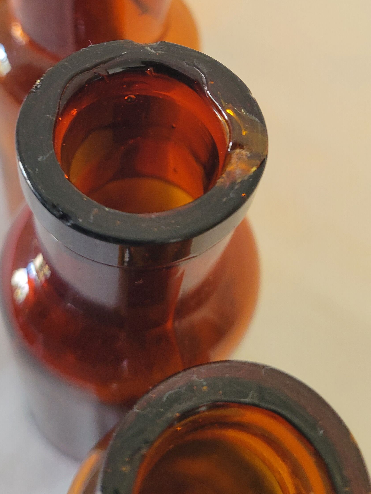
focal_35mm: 47
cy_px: 84
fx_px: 672
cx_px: 181
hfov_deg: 30.9
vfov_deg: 38.6
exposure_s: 1/50
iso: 250
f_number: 1.8
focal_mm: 5.4
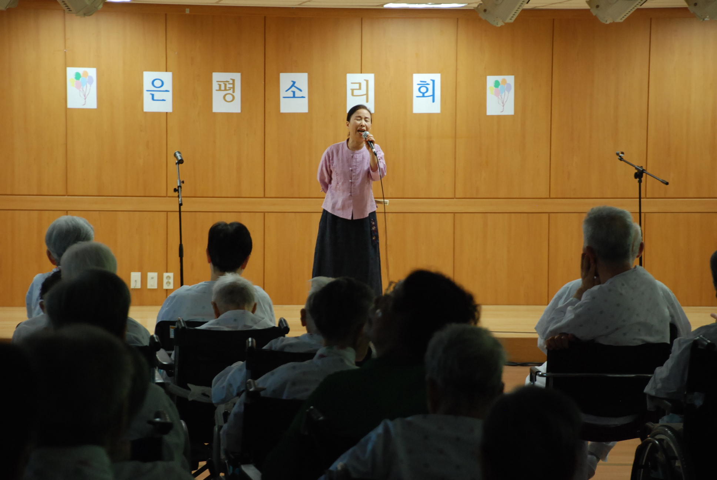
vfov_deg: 10.8
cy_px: 240
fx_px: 2542
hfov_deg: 16.1
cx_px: 358
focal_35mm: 128
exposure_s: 1/50
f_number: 5.6
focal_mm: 85
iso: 800
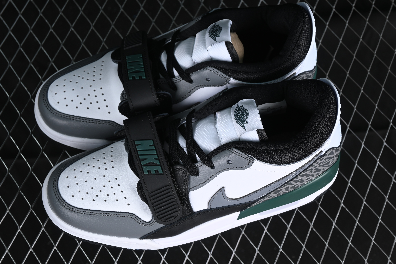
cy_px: 132
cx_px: 198
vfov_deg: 18.2
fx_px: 825
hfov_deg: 27.0
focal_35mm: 75
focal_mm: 50
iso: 160
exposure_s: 1/50
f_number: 6.3
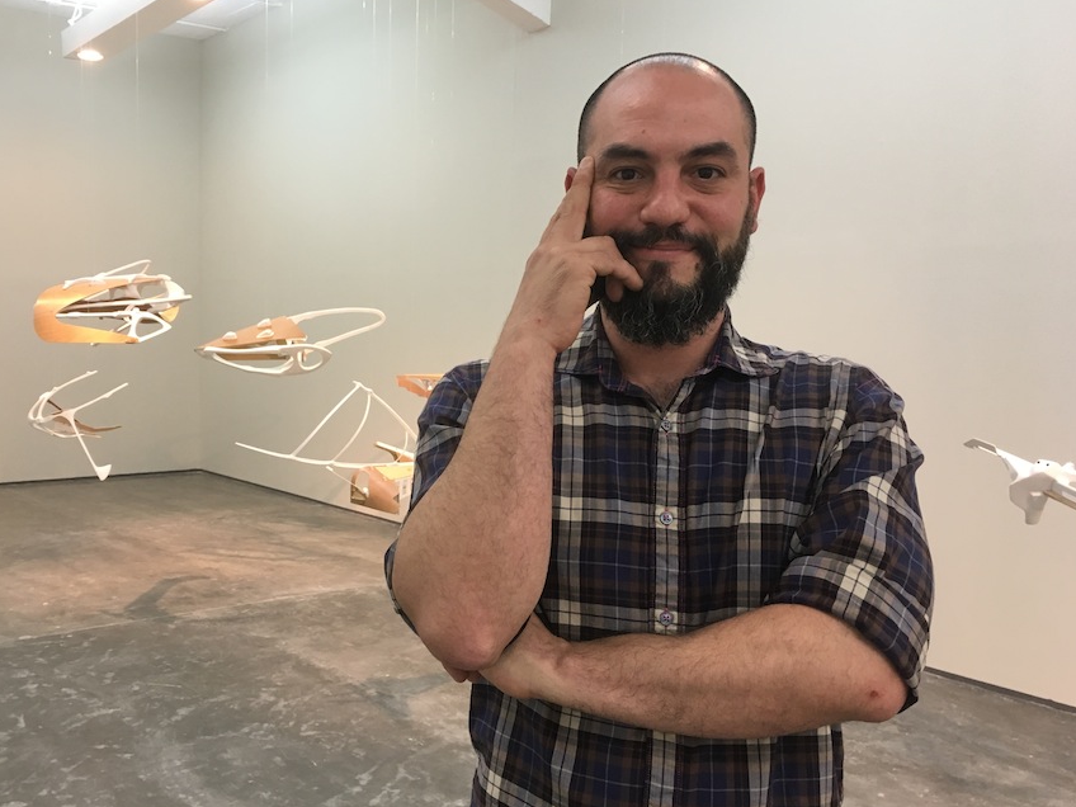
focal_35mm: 35
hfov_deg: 52.3
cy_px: 414
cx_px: 440
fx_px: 1088
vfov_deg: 40.7
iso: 80
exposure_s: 1/30
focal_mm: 4.15
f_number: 2.2
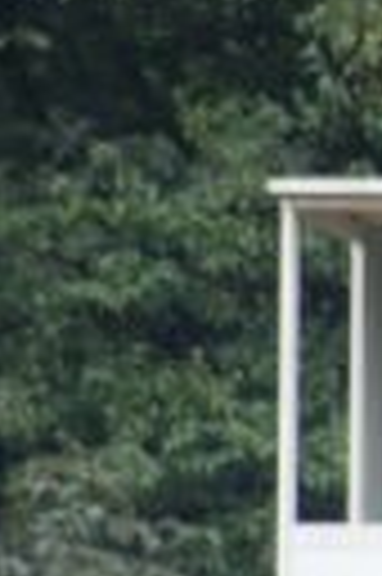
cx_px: 793
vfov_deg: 1.3
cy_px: 356
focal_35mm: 1587
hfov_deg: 0.9
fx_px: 25326
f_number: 5.6
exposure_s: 1/100
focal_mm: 300
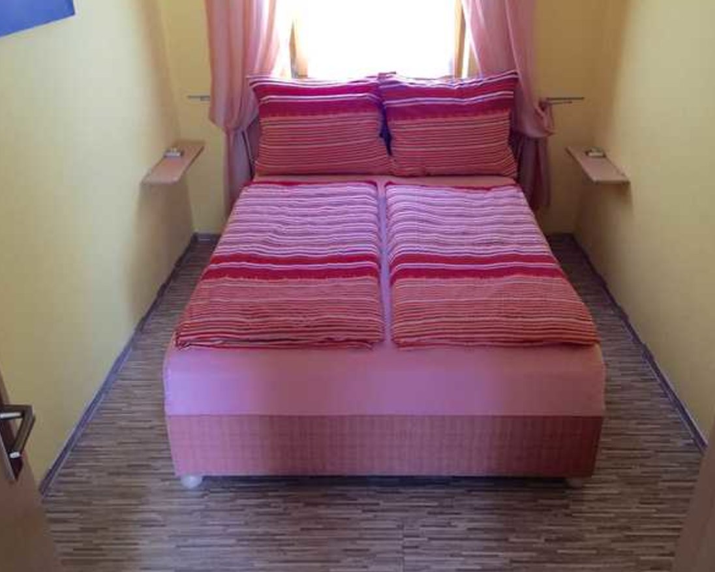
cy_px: 283
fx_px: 656
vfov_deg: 47.1
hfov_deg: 57.1
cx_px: 386
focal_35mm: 31
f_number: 2.2
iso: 125
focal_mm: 4.15
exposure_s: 1/10
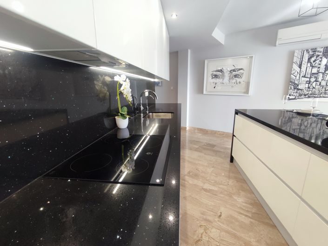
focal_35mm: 16
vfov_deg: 78.1
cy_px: 123
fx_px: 152
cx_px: 164
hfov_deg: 94.5
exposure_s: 1/100
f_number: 2.2
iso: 202
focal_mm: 1.65
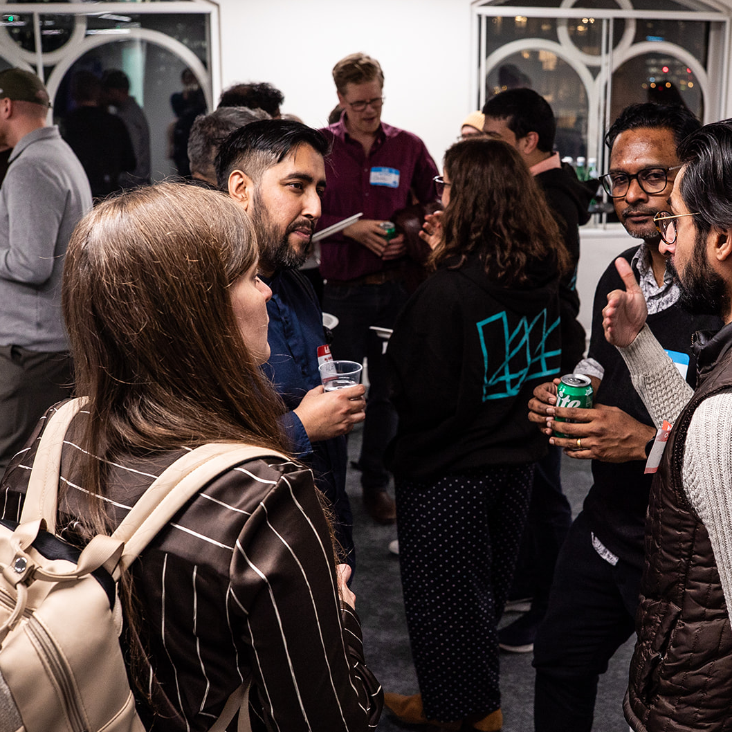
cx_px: 424
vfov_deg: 37.6
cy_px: 365
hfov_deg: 37.5
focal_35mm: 45
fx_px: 1077
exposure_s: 1/160
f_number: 4.5
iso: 1600
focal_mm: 35
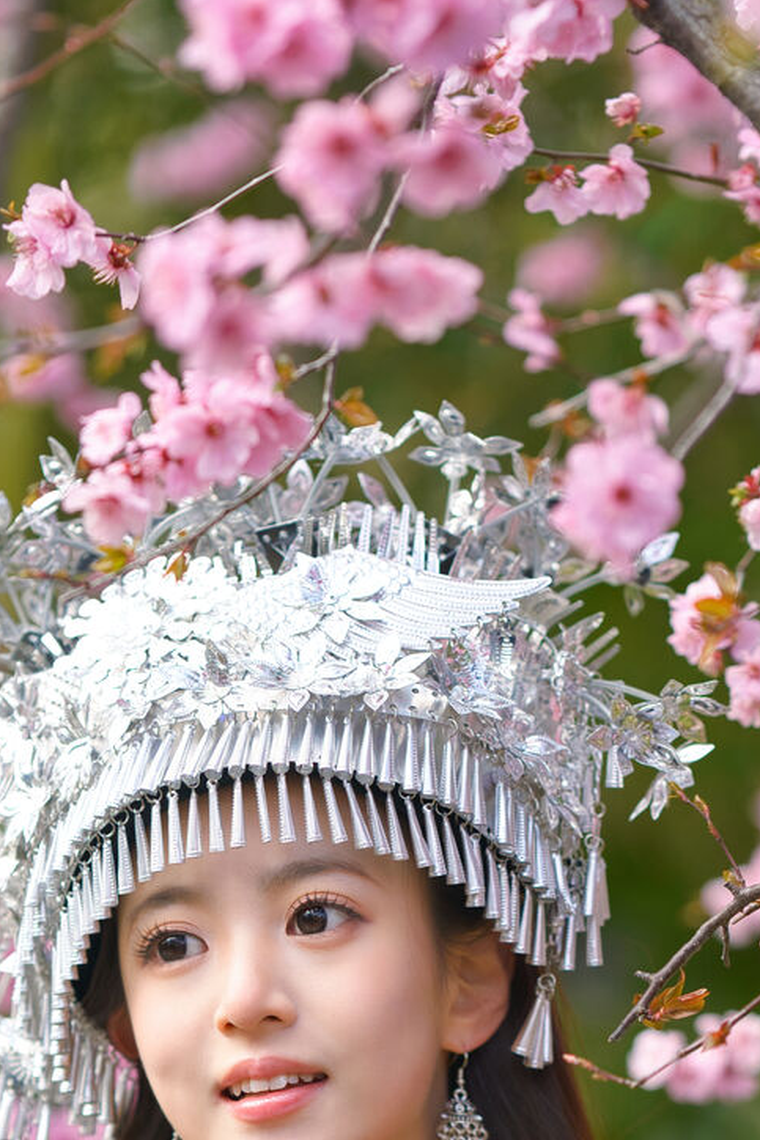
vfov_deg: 9.7
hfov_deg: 6.5
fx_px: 6684
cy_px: 1120
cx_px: 511
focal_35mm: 211
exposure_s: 1/1250
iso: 100
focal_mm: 85
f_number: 1.8
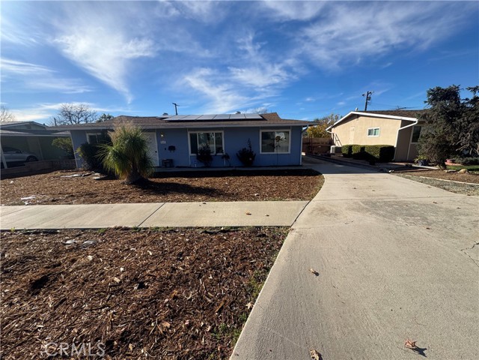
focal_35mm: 14
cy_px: 180
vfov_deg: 85.7
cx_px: 240
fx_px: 194
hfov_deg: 102.1
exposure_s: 1/1637
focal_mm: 2.22
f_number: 2.2
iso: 50
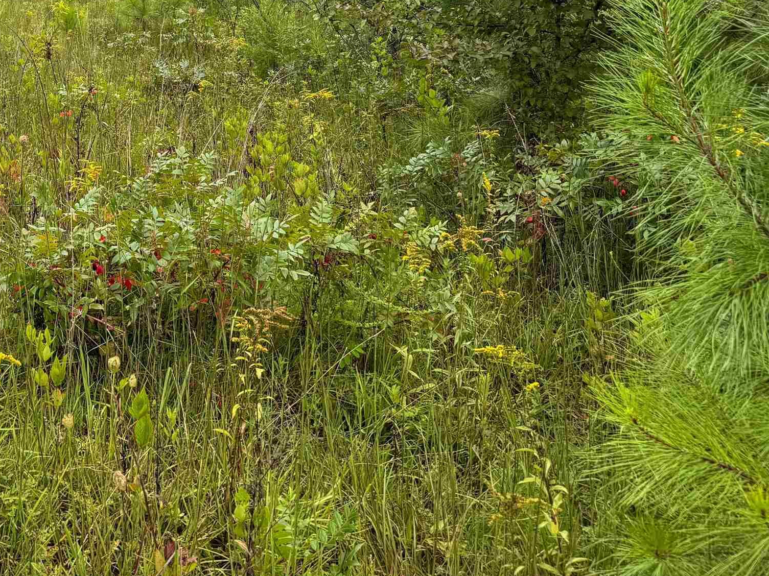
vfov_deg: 27.9
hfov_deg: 36.3
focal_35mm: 49
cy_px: 2
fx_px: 1088
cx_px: 66
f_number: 1.8
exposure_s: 1/1100
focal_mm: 6.76
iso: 80
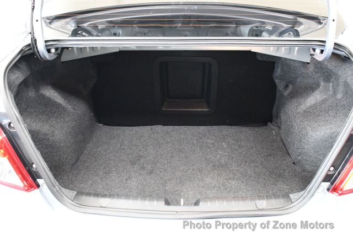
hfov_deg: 53.1
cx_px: 176
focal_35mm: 36
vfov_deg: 36.9
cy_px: 118
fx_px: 353
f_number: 3.5
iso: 8000
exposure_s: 1/60
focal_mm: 18
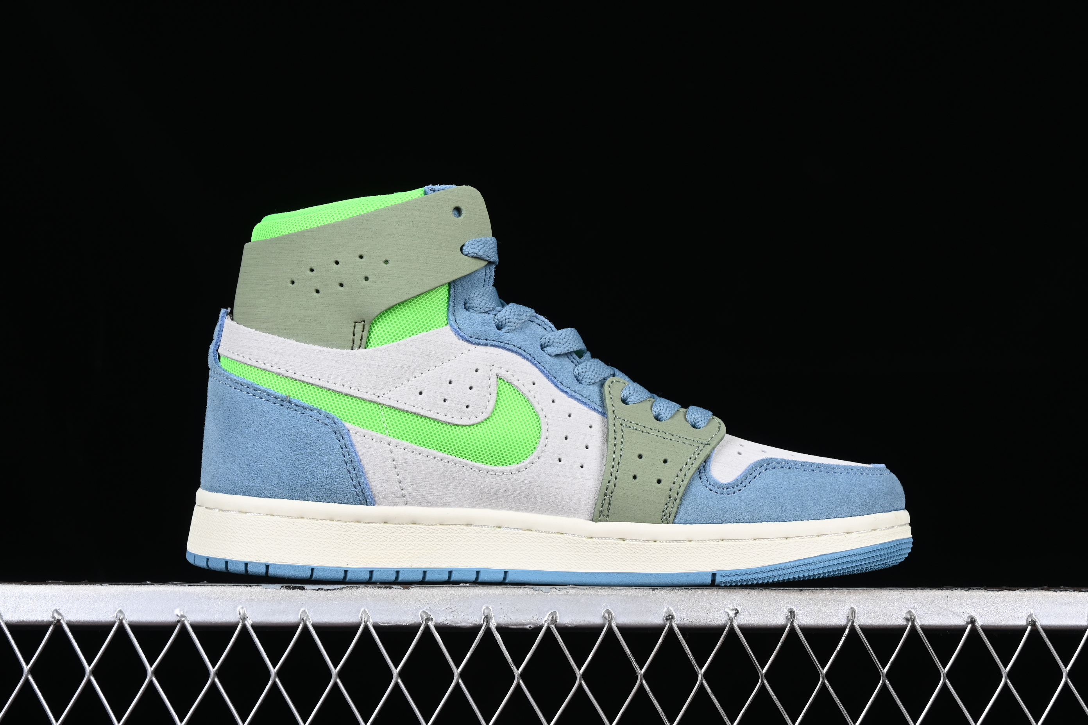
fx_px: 2266
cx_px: 544
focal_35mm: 75
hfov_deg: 27.0
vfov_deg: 18.2
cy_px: 362
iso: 160
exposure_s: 1/80
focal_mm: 50
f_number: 8
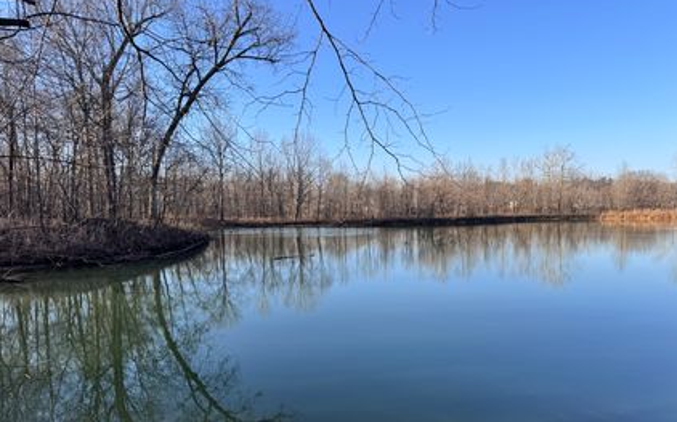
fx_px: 479
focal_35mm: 26
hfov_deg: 70.5
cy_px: 246
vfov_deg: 47.3
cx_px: 344
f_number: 1.78
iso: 80
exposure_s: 1/2331
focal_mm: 6.76
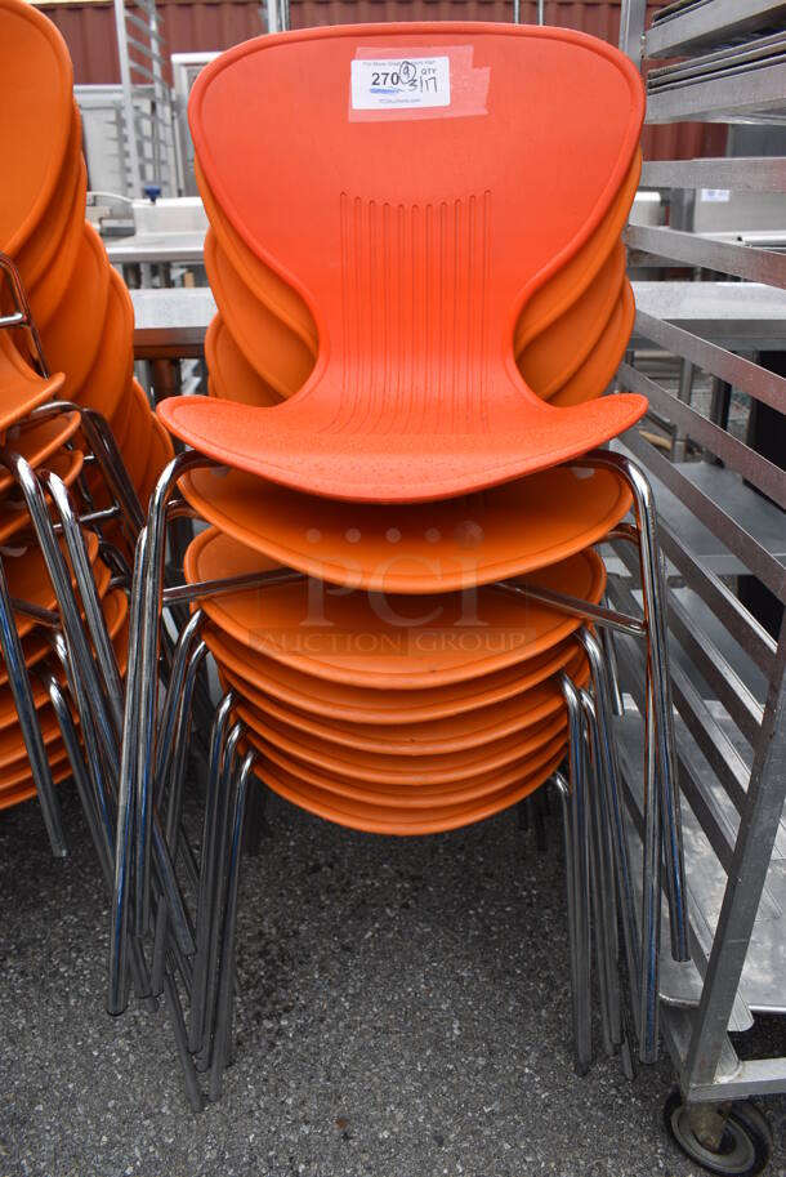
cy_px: 588
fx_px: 883
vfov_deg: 67.3
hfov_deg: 48.0
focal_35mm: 27
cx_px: 393
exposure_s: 1/125
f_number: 5.6
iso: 250
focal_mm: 18
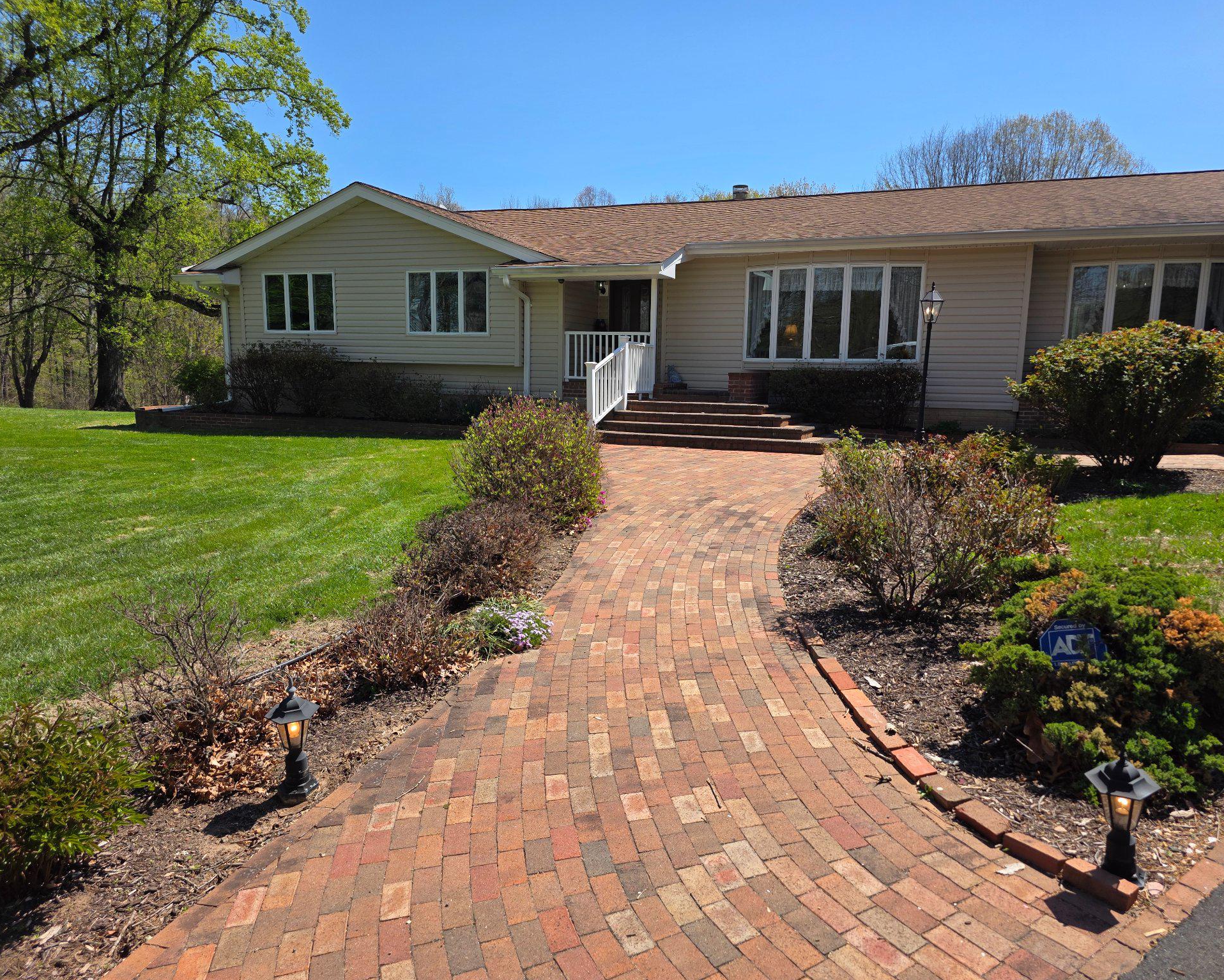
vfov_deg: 58.8
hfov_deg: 70.2
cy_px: 490
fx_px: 869
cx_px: 641
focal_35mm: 24
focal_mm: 6.3
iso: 80
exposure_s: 1/4766
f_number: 1.7
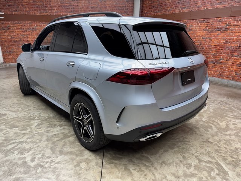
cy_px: 90
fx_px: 167
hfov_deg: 71.6
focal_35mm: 24
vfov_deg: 56.8
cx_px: 120
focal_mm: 6.76
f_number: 1.78
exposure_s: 1/120
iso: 64
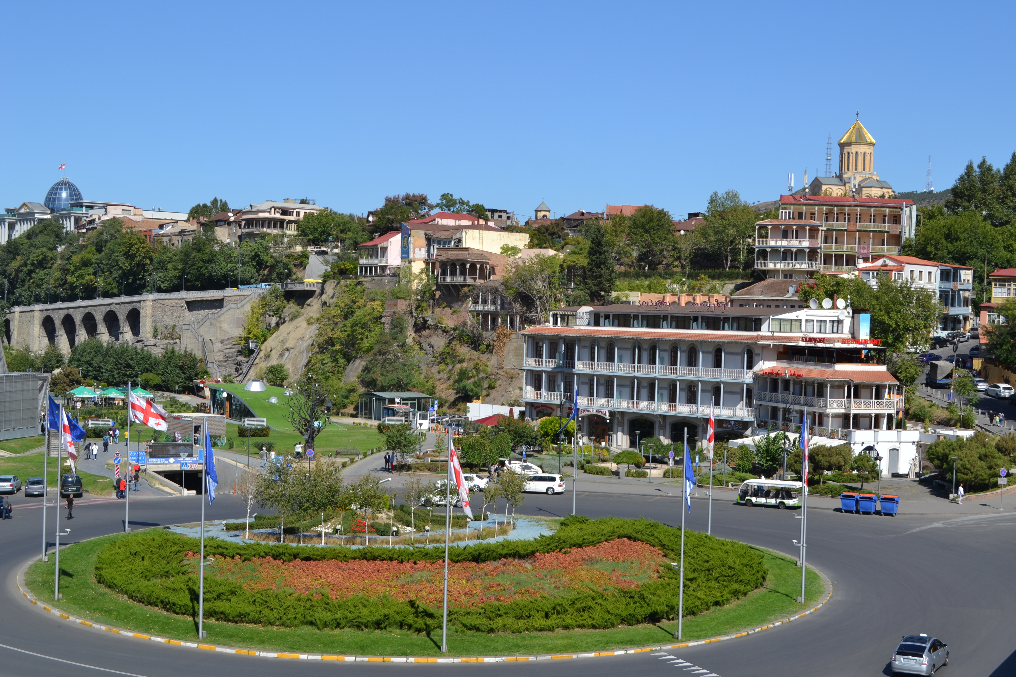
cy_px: 338
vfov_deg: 25.8
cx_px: 508
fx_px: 1482
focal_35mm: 52
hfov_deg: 37.9
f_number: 8
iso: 100
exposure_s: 1/250
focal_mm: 35
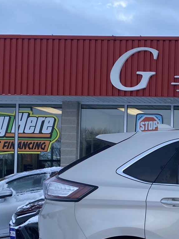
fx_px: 482
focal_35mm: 70
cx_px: 308
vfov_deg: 27.3
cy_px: 185
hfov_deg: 17.6
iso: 32
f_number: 1.8
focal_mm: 4.25
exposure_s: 1/733
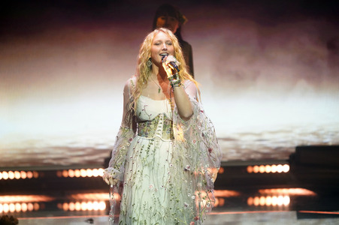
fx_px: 4357
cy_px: 112
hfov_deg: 4.5
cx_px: 170
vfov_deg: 3.0
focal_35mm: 463
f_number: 6.3
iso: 6400
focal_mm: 463
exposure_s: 1/160
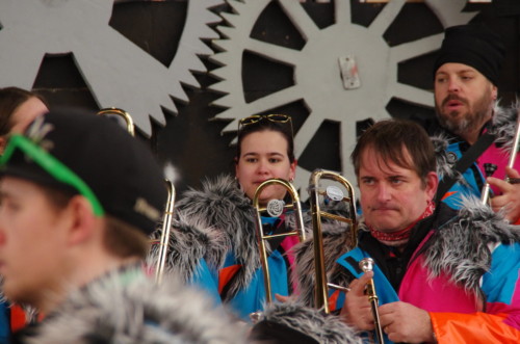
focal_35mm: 300
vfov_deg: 4.6
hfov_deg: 6.9
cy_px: 172
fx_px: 4324
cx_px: 260
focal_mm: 200
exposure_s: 1/250
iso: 3200
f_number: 8
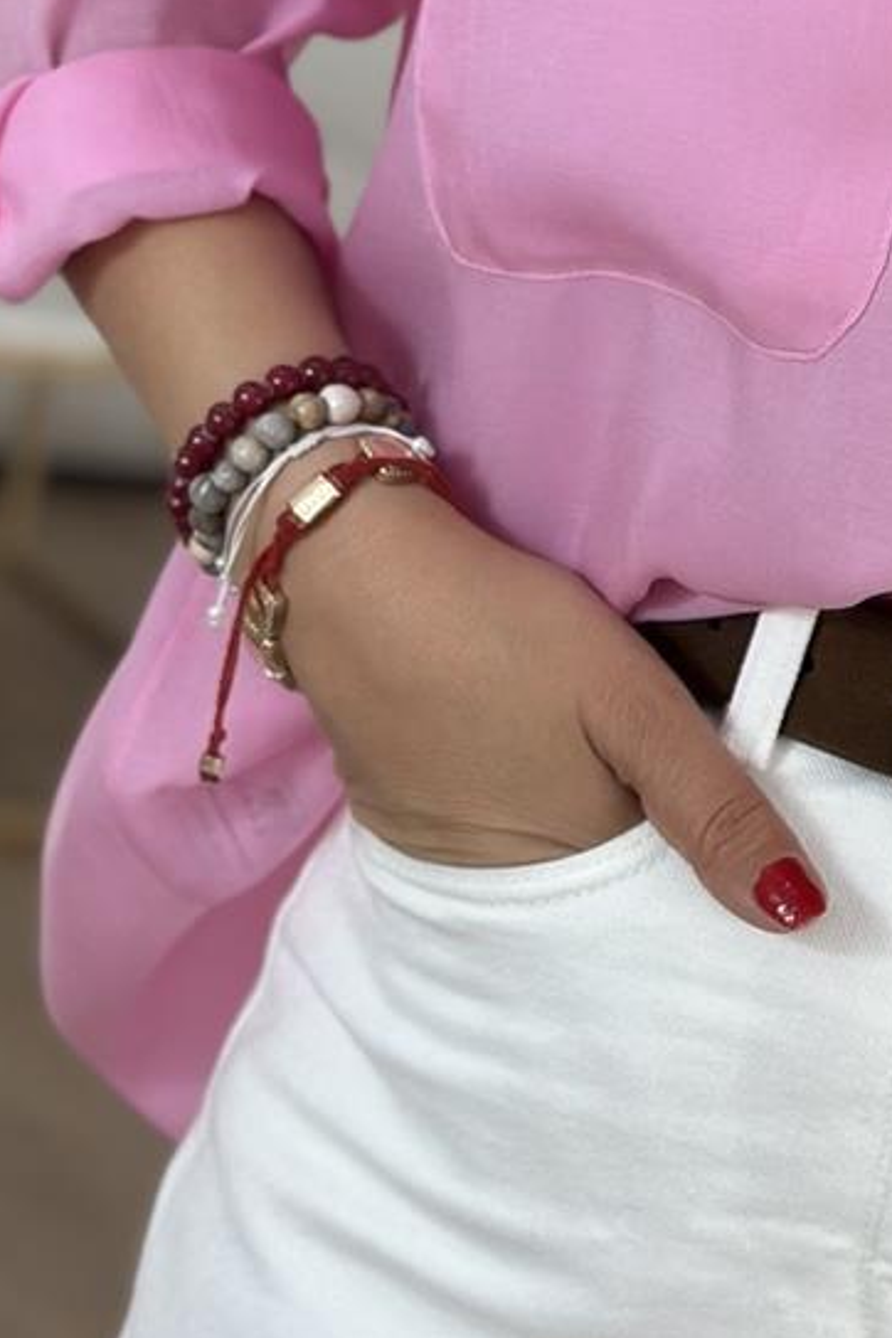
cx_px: 1180
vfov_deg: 13.9
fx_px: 5463
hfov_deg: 9.2
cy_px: 404
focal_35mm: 147
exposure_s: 1/262
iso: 80
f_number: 1.78
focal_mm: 6.86
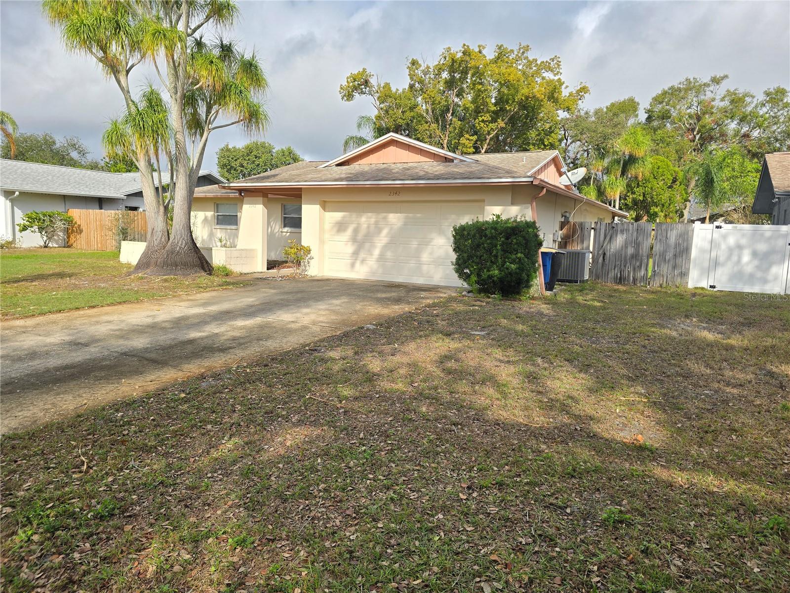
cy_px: 296
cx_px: 395
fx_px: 525
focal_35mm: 23
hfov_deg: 73.9
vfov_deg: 58.9
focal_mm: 6.3
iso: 12
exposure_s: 1/709
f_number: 1.7
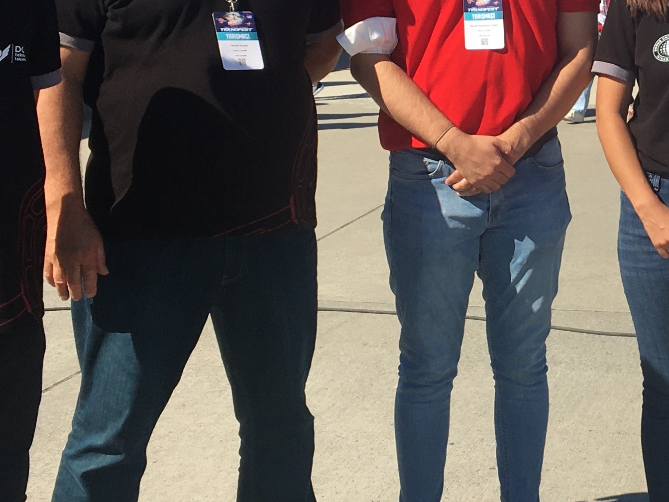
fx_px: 1681
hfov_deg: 21.9
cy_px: 136
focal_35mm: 87
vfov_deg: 16.9
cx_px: 620
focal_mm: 4.15
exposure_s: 1/1326
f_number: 2.2
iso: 25
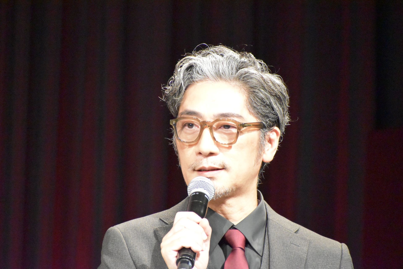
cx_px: 202
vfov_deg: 3.1
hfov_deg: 4.6
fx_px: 5037
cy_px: 134
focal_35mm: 450
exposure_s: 1/100
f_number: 6.3
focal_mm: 300
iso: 12800
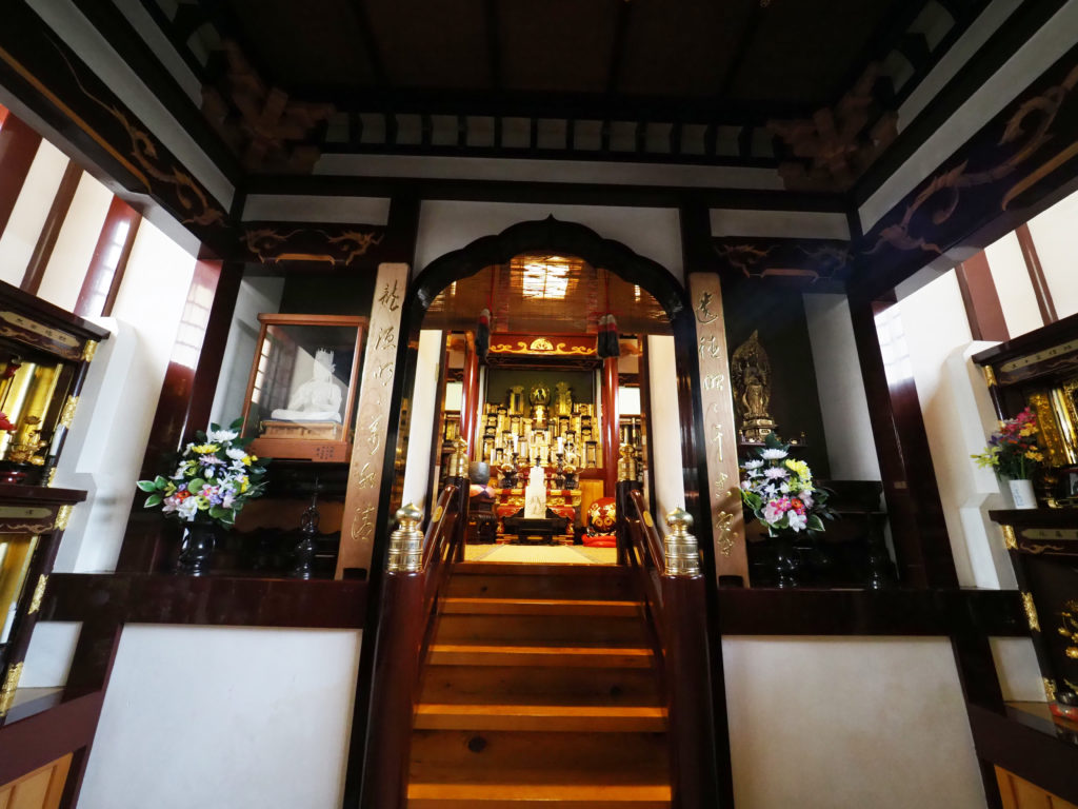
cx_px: 539
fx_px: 436
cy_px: 404
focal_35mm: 14
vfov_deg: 85.7
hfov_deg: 102.1
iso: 3200
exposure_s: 1/60
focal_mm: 7
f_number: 2.8
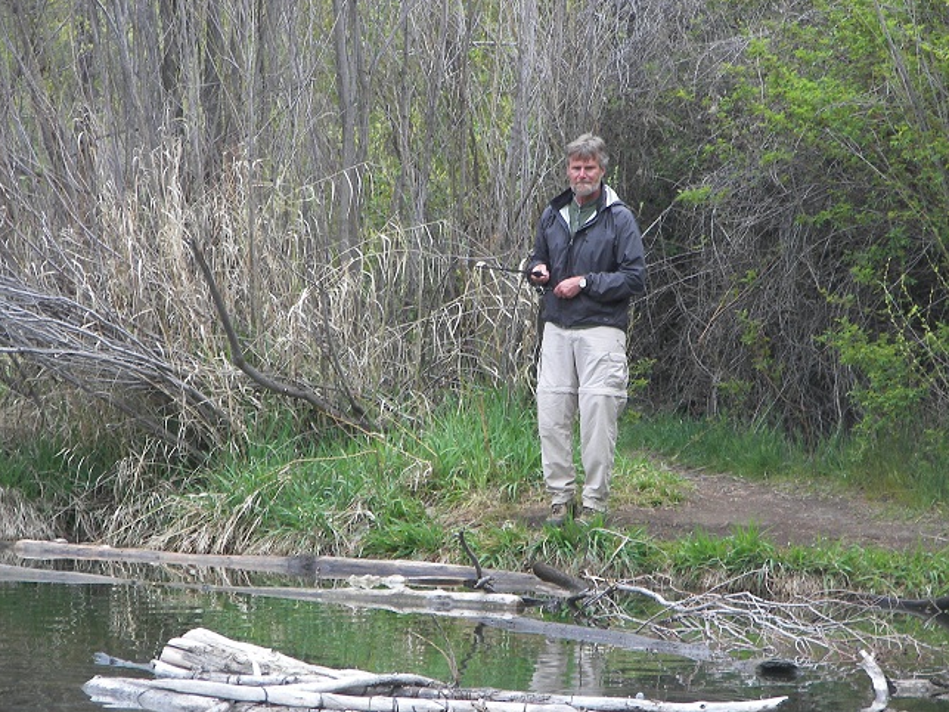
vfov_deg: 5.8
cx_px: 475
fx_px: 6962
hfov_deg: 7.8
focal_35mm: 254
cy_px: 357
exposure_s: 1/60
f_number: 3.6
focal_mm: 41.8
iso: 50
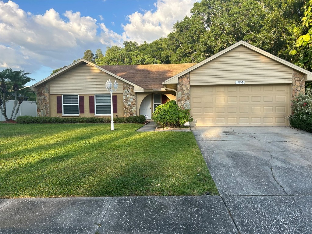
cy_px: 117
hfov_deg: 67.3
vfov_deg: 53.1
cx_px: 156
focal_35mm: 26
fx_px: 234
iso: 50
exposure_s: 1/1019
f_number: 1.5
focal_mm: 5.7
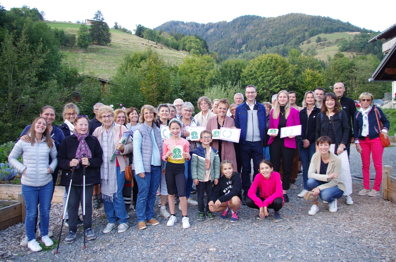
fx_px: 296
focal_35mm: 27
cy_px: 131
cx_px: 198
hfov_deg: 67.5
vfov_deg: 47.7
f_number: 3.5
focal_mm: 18
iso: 200
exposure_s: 1/40
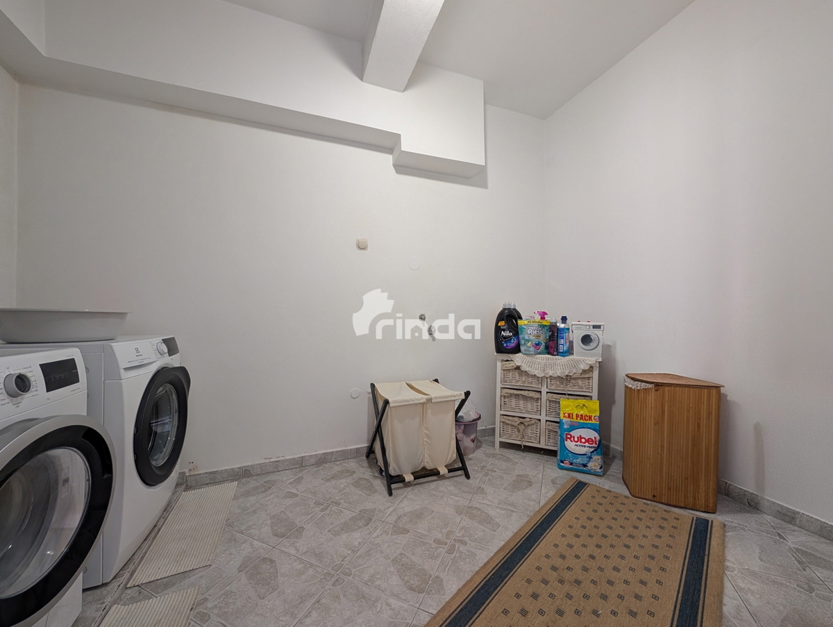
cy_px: 314
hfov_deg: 110.5
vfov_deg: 94.6
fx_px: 289
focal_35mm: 12
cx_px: 416
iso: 207
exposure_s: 1/25
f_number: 1.7
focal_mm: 2.02
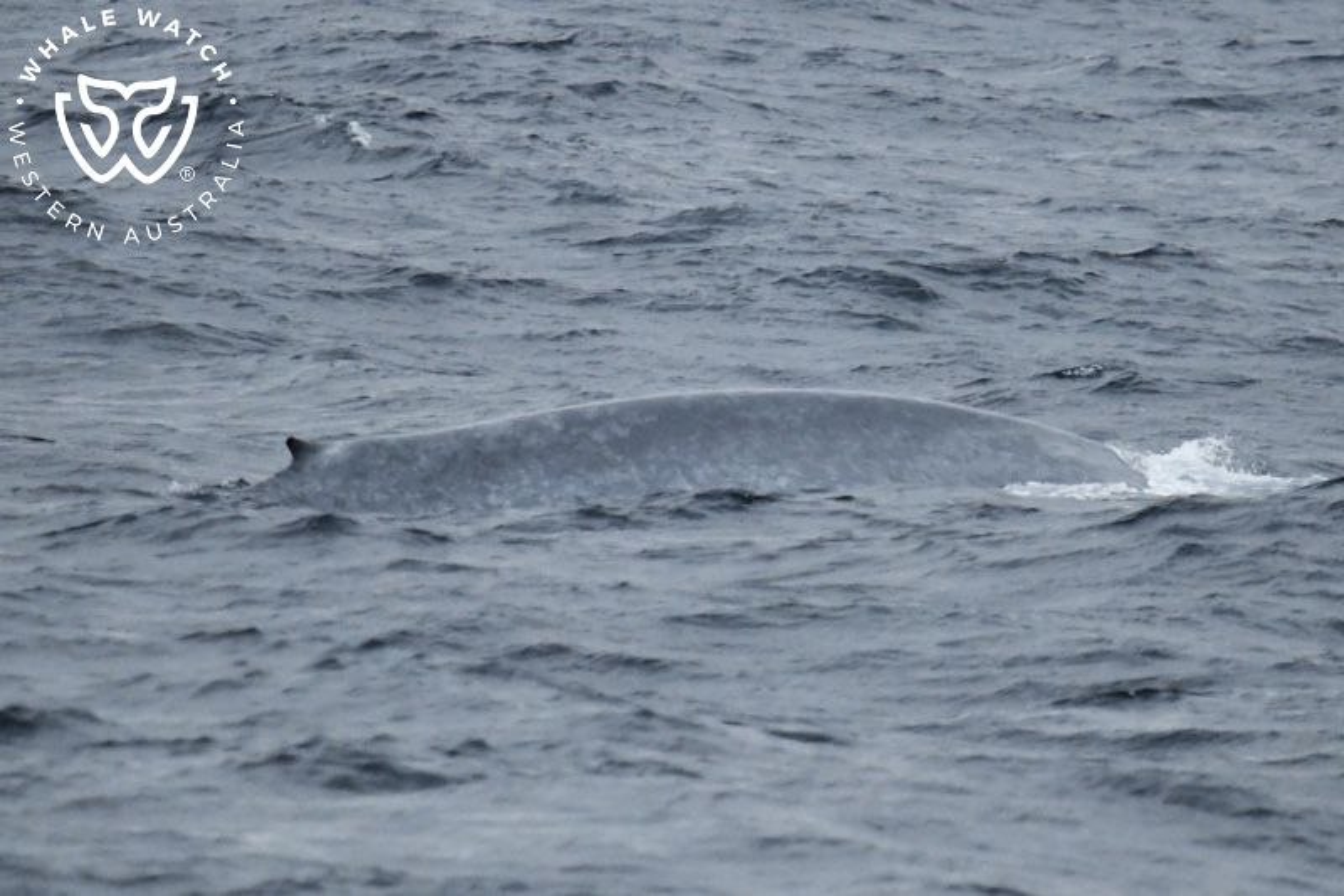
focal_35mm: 600
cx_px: 672
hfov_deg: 3.4
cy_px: 448
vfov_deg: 2.3
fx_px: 22394
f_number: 6.3
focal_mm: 600
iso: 5000
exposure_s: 1/8000
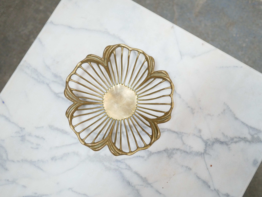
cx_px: 131
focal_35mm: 40
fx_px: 303
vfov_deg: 36.0
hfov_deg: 46.8
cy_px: 98
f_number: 1.7
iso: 640
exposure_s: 1/60
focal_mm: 20
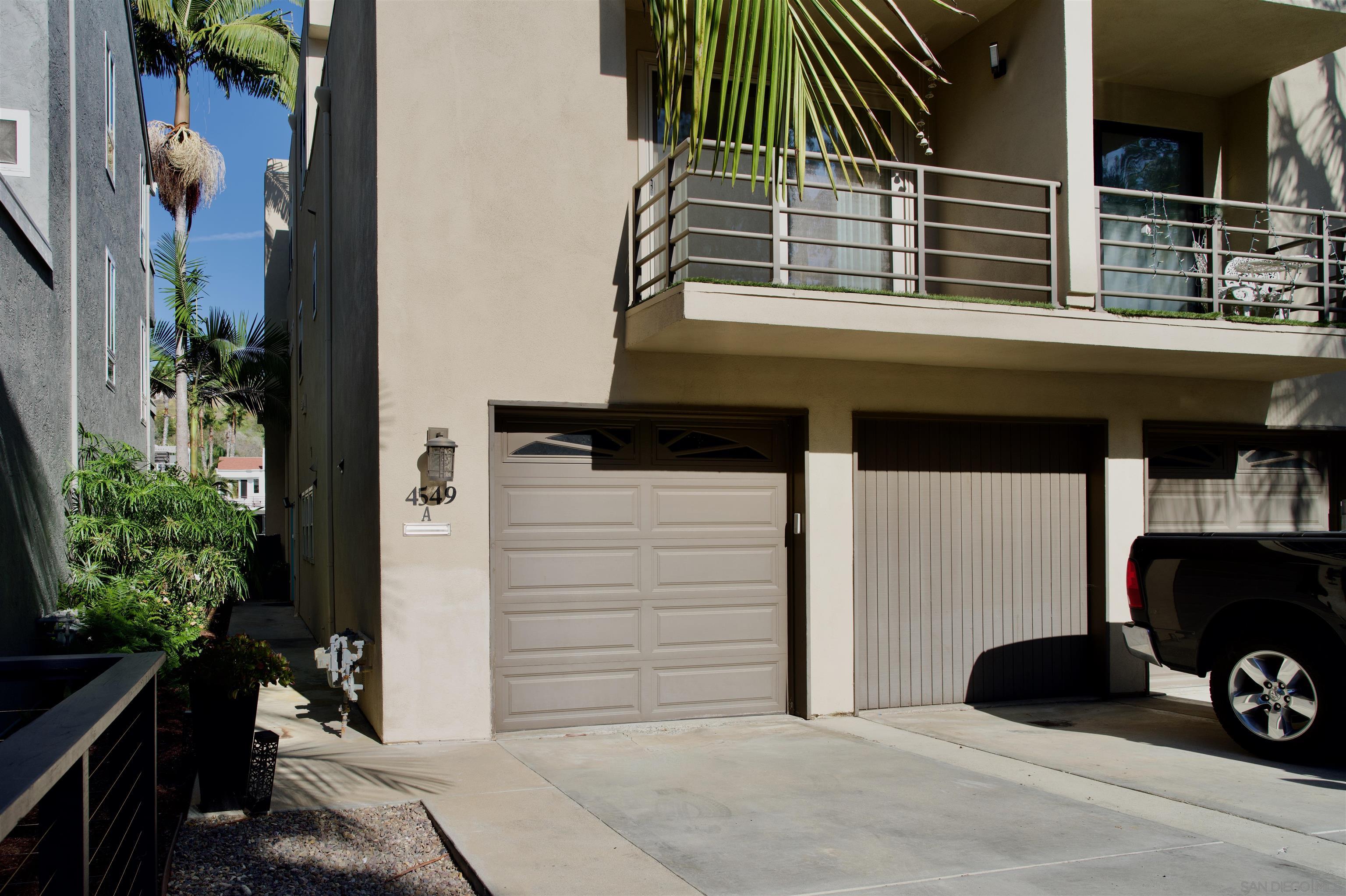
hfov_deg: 73.8
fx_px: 897
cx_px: 673
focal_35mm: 24
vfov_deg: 53.1
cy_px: 448
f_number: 8
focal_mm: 24
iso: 100
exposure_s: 1/320
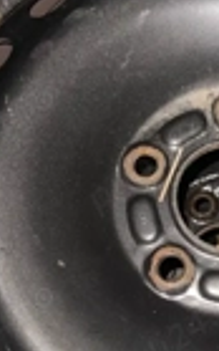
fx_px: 725
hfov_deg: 16.8
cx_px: 219
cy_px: 179
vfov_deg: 27.1
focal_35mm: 76
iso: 32
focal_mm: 5.1
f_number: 1.6
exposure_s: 1/4
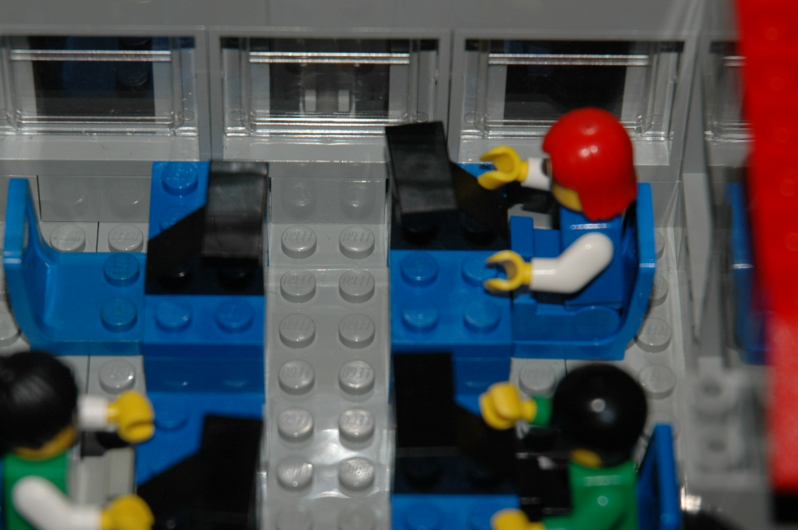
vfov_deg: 7.7
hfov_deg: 11.6
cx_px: 320
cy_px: 371
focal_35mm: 177
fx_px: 3920
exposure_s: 1/60
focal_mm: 70
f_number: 4.5
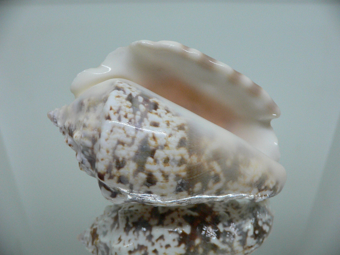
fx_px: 344
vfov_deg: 40.7
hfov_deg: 52.6
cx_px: 170
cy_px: 128
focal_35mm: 35
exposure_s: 1/60
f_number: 2.8
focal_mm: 4.6
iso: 200
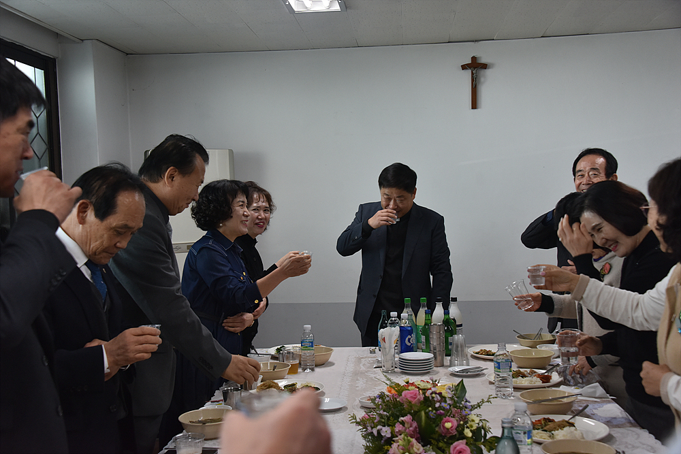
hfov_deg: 43.6
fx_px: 851
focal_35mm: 45
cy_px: 227
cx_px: 340
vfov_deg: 29.9
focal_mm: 45
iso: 1100
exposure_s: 1/125
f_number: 5.6
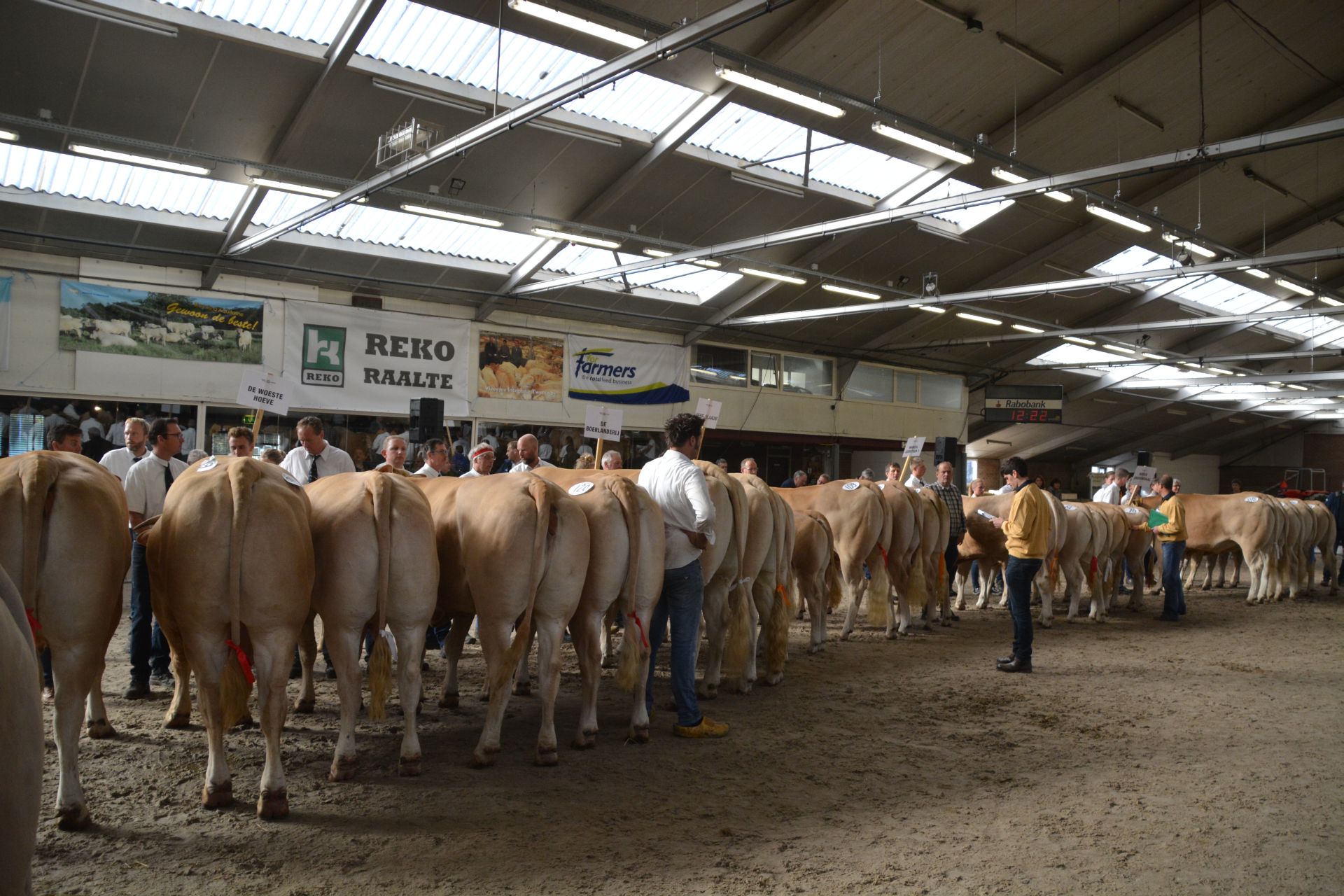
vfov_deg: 47.9
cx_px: 672
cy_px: 448
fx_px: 1008
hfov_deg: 67.4
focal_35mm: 27
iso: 800
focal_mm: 18
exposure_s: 1/1000
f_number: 4
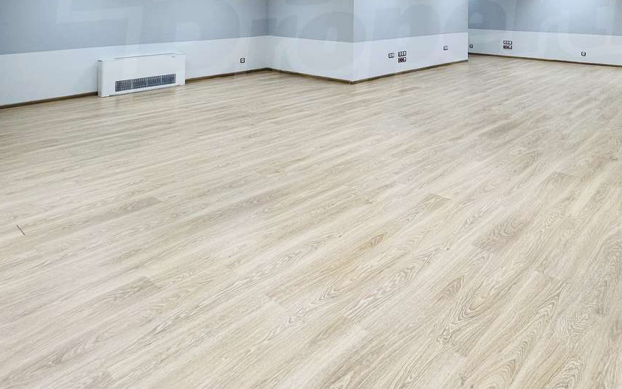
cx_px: 417
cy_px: -6
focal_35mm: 24
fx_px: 407
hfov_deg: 72.5
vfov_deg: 43.3
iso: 80
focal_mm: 1.57
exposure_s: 1/100
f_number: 1.8
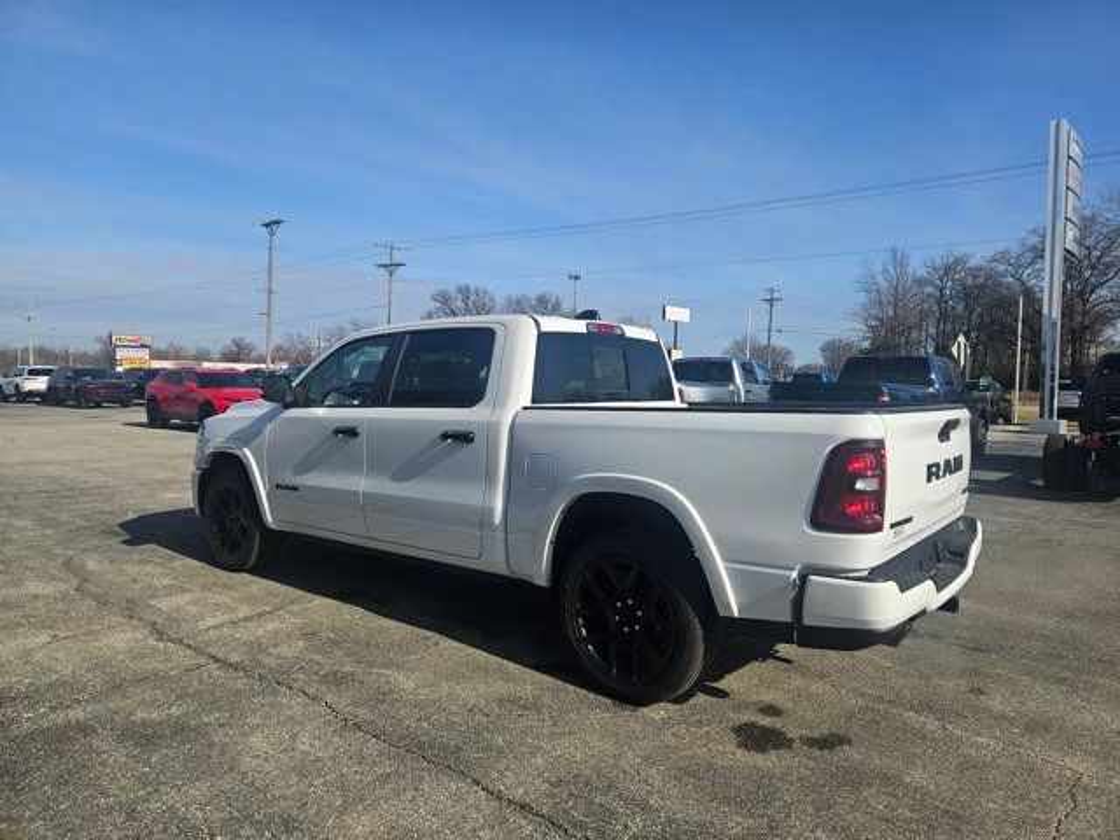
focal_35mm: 23
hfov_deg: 73.9
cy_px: 420
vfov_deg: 58.9
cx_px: 560
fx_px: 744
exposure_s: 1/2565
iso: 25
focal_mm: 5.4
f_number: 1.8
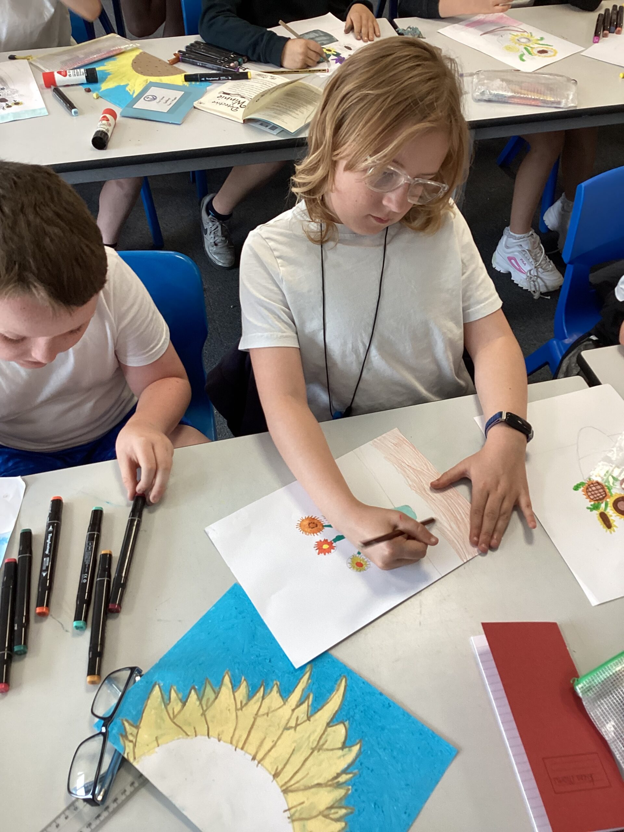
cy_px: 416
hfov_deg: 45.4
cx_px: 312
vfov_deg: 58.4
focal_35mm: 31
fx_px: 745
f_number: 2.4
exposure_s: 1/60
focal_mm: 3.3
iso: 100
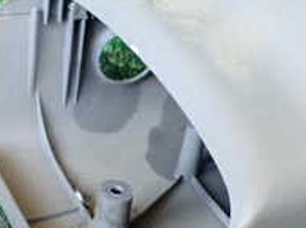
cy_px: 149
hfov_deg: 21.1
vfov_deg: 15.8
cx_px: 175
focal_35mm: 93
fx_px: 821
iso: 800
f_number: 2.3
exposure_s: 1/60
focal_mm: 5.4
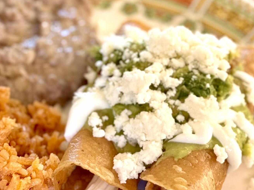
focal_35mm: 78
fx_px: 572
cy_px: 84
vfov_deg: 18.9
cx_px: 193
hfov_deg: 24.7
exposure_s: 1/60
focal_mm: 6.76
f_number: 1.78
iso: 125
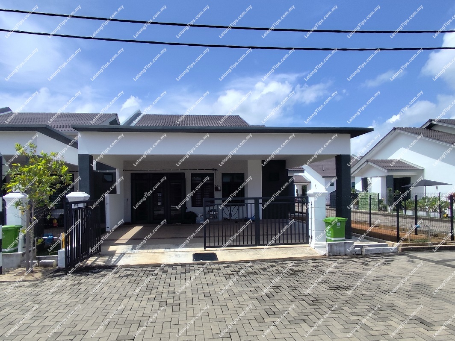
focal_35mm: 16
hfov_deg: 94.5
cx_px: 228
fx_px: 210
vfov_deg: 78.1
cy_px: 170
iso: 50
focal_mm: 1.65
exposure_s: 1/2315
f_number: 2.2
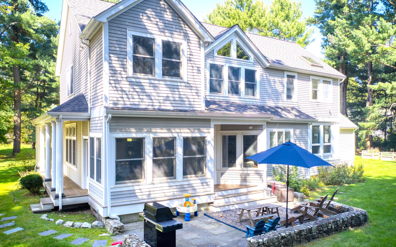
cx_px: 200
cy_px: 130
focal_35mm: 29
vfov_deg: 43.1
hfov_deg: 64.6
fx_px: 313
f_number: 2.8
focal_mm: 10.26
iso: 120
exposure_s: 1/30
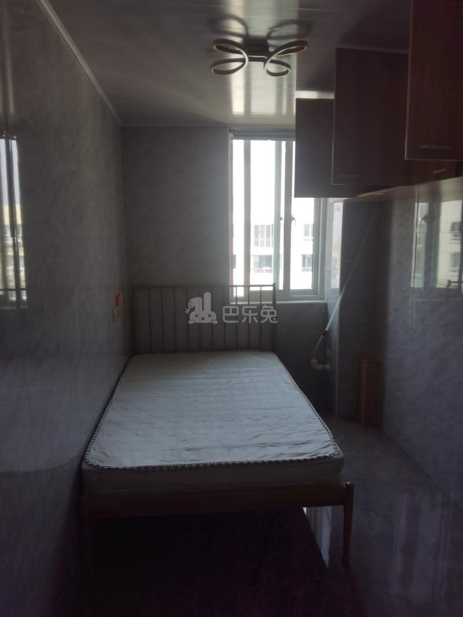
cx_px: 232
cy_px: 308
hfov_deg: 58.9
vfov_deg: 73.9
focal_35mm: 23
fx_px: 410
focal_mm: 4.4
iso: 50
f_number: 1.8
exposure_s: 1/225
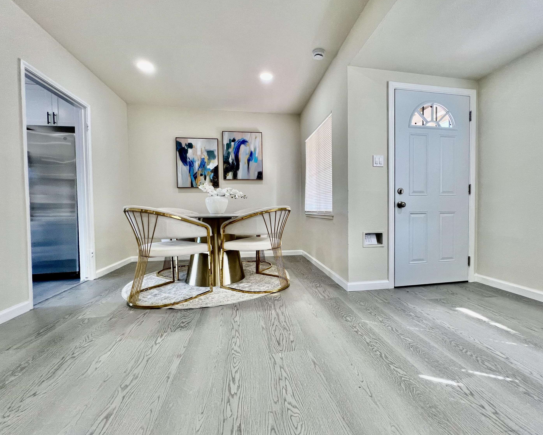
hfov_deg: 100.6
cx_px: 290
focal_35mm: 14
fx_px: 225
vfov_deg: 88.0
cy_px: 217
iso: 100
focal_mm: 1.57
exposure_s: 1/120
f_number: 1.8
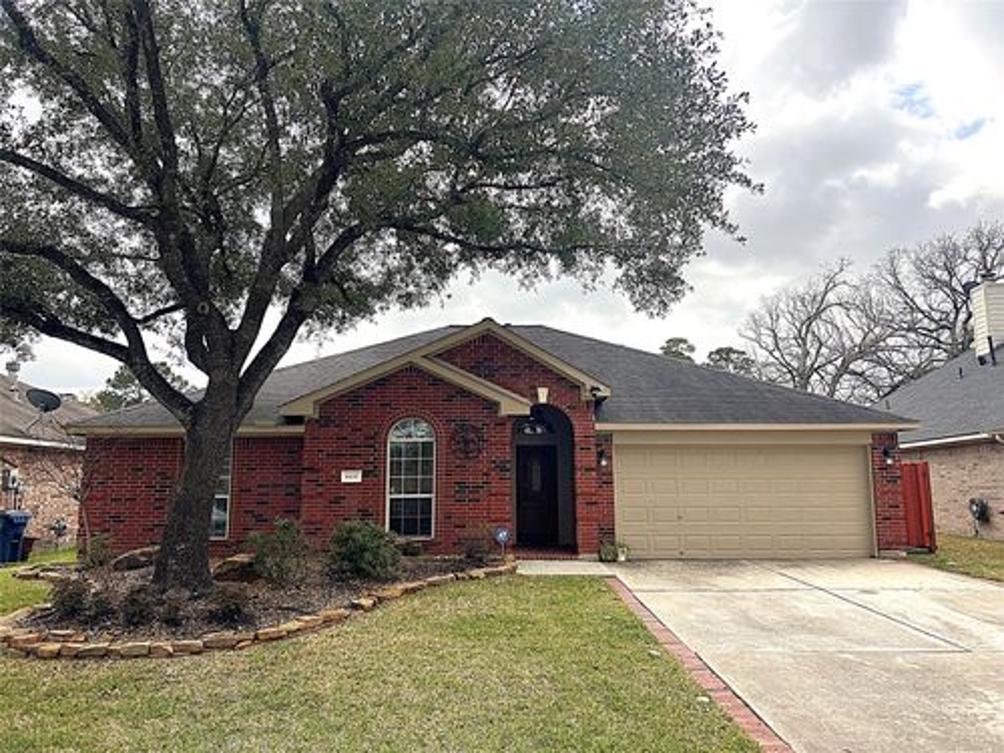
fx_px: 754
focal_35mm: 26
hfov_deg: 67.3
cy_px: 376
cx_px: 502
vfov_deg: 53.1
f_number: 1.5
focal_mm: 5.7
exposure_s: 1/2513
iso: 50
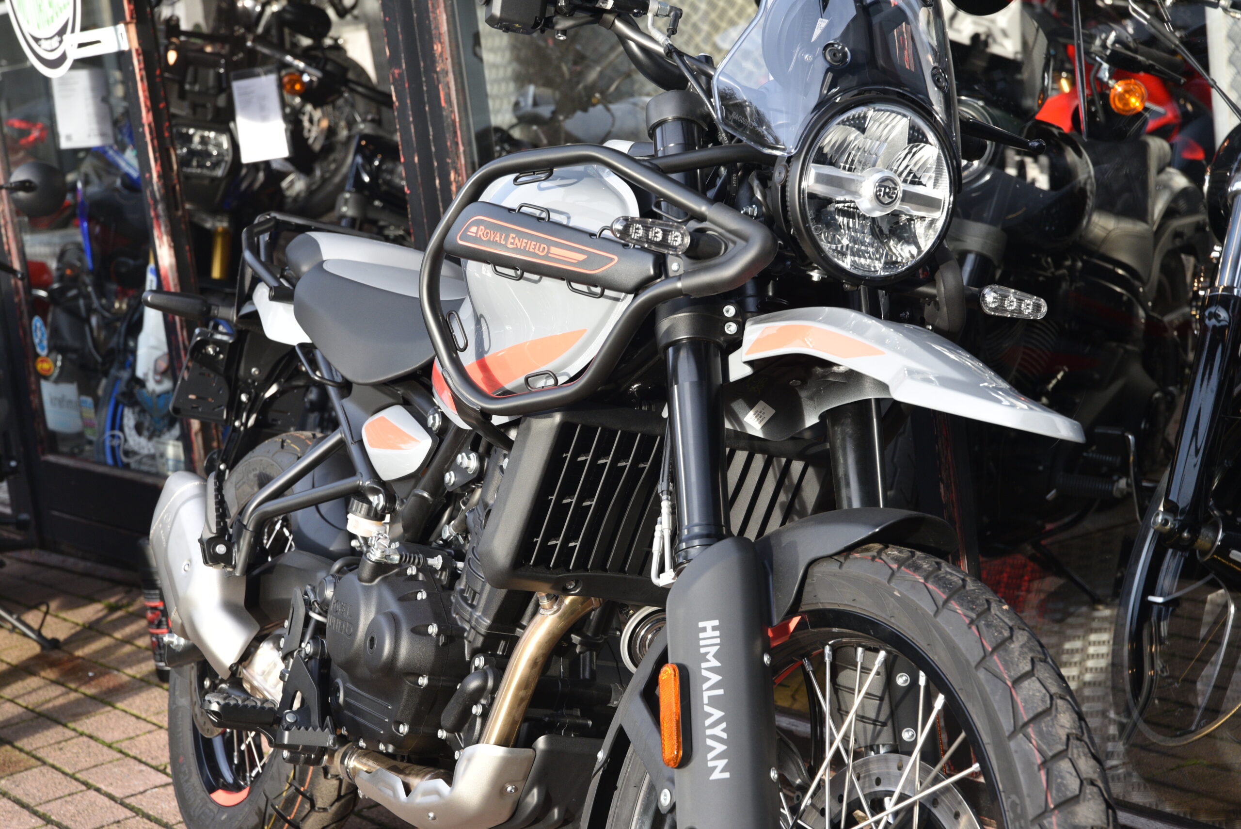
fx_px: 2414
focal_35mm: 70
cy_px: 414
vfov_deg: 19.5
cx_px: 620
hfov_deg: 28.8
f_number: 8
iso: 1000
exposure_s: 1/250
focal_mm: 70
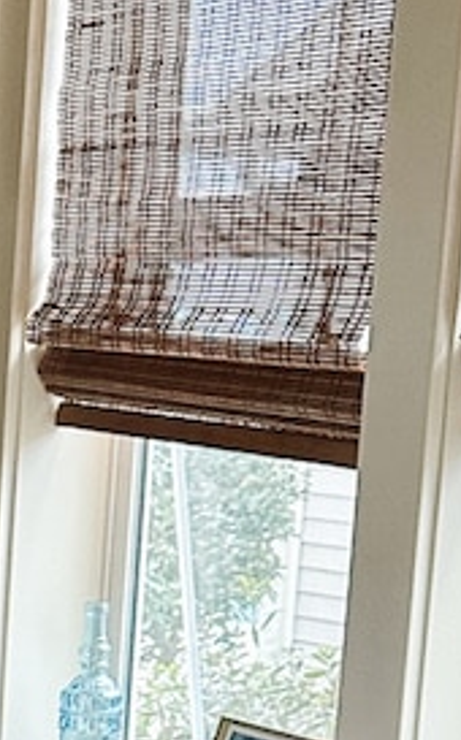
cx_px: -732
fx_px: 2459
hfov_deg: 9.3
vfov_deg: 16.5
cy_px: 844
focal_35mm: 122
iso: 200
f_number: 1.8
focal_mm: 6.86
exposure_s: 1/120
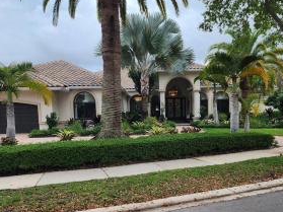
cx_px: 169
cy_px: 139
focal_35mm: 33
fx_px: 270
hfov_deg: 55.0
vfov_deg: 42.4
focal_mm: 6.4
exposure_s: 1/631
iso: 12
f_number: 1.8
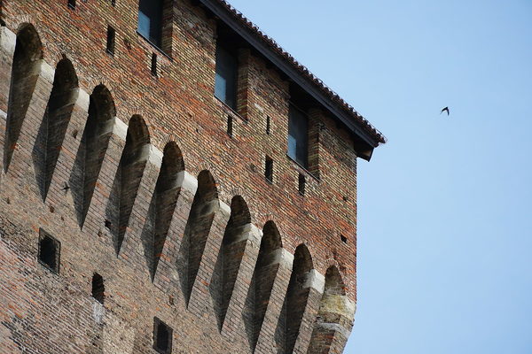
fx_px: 2992
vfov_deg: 6.8
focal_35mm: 202
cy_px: 177
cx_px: 266
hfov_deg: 10.2
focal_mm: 135
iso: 100
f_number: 5.6
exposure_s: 1/500
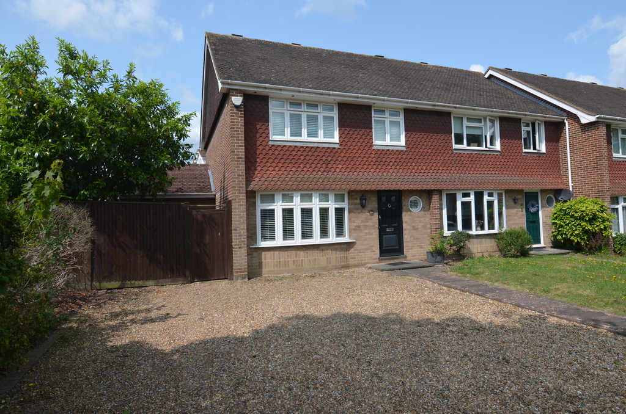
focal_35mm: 21
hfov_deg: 81.3
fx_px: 364
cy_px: 207
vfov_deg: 59.3
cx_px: 313
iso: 110
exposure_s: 1/250
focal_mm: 14
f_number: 8
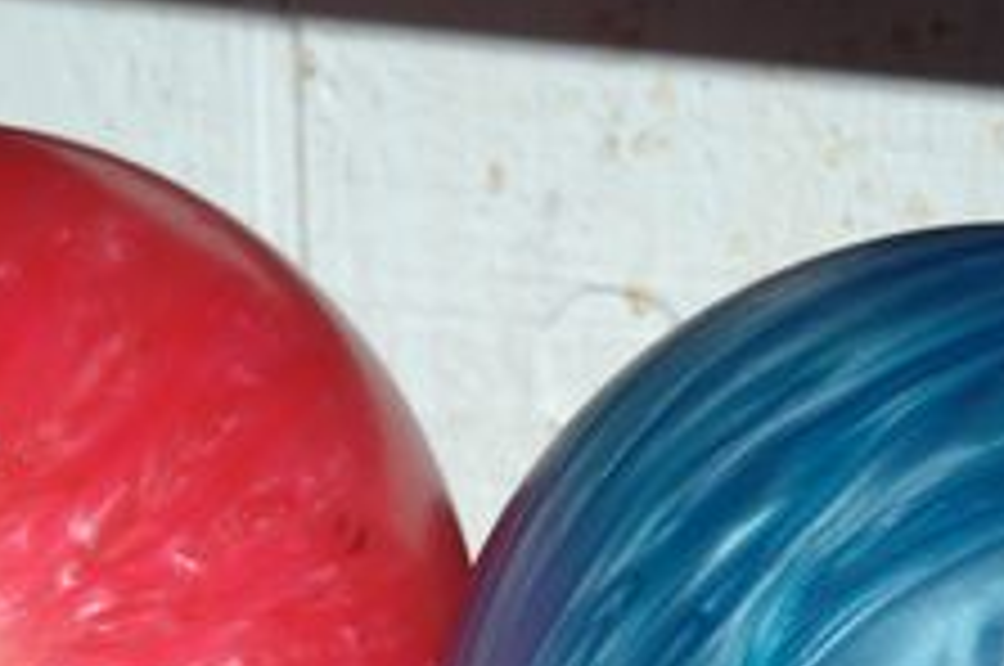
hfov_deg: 5.0
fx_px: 11402
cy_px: 857
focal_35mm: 409
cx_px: 315
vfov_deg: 3.3
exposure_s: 1/125
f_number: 5.3
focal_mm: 95
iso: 200
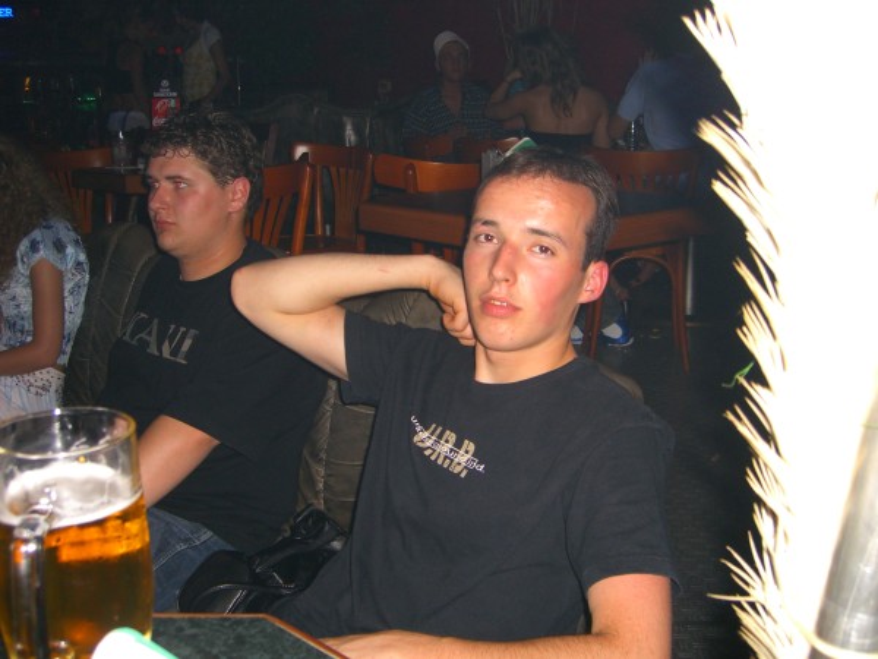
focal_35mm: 38
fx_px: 964
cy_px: 330
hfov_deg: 49.0
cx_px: 439
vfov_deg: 37.7
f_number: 2.8
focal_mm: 7.9
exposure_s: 1/60
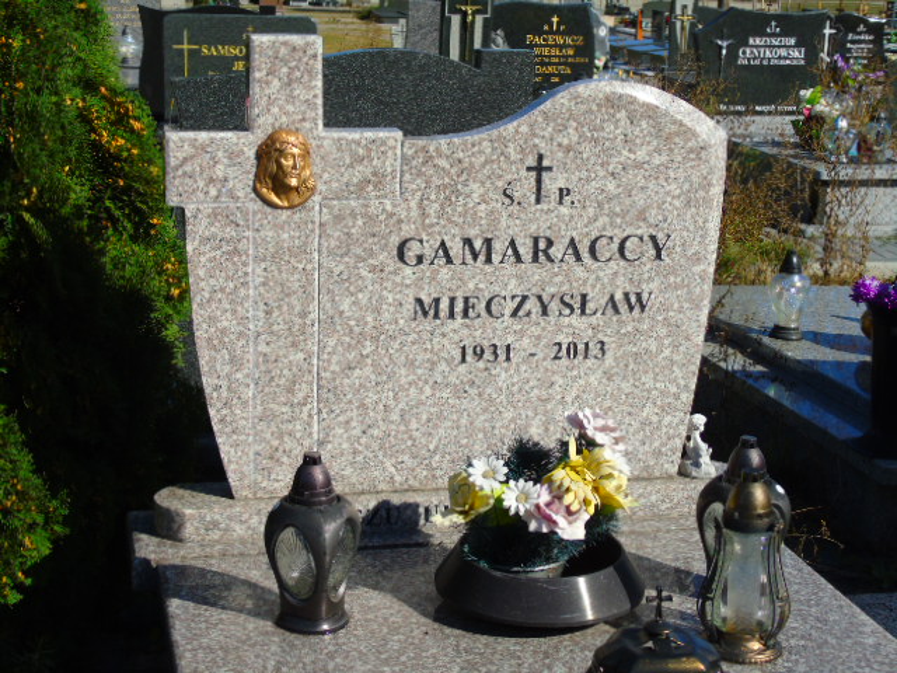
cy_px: 336
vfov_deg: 23.7
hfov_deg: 31.2
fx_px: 1607
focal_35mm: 62
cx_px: 448
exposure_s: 1/800
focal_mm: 11
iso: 80
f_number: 4.5
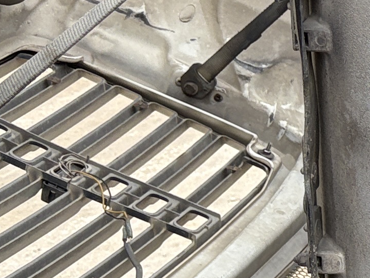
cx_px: 975
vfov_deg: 10.2
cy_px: 141
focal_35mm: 145
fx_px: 1550
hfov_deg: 10.8
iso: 64
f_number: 1.6
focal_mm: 5.96
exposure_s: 1/1135
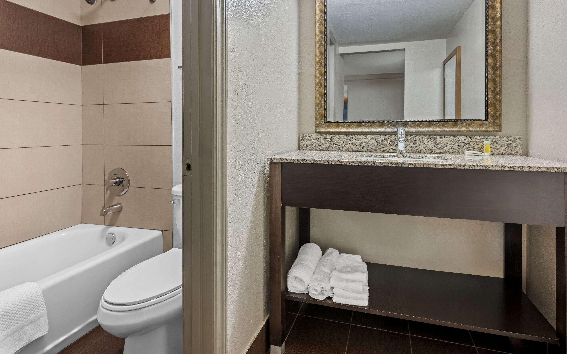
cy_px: 132
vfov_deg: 62.4
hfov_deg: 89.0
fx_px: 287
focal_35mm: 19
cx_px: 307
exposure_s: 1.3
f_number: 8
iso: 125
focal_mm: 15.5
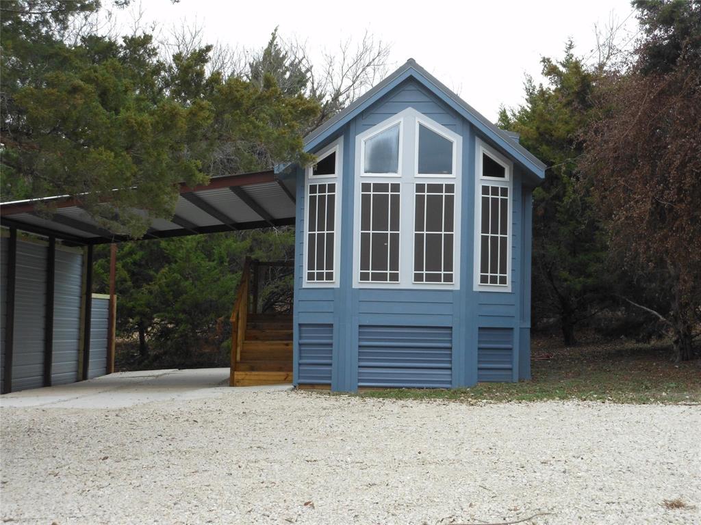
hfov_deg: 35.5
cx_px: 350
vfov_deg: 27.0
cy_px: 262
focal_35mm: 54
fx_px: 1094
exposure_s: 1/100
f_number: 4.9
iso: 80
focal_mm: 9.6
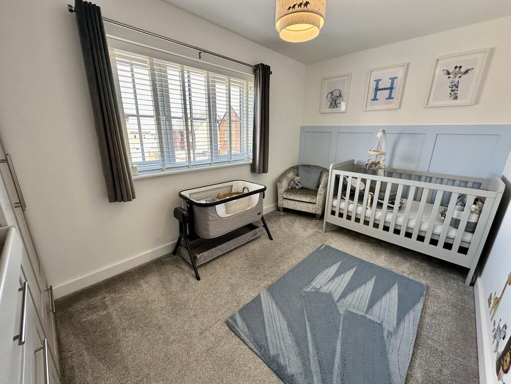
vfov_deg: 85.7
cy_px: 192
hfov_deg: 102.1
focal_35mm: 14
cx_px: 256
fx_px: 207
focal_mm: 2.22
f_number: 2.2
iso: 100
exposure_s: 1/100
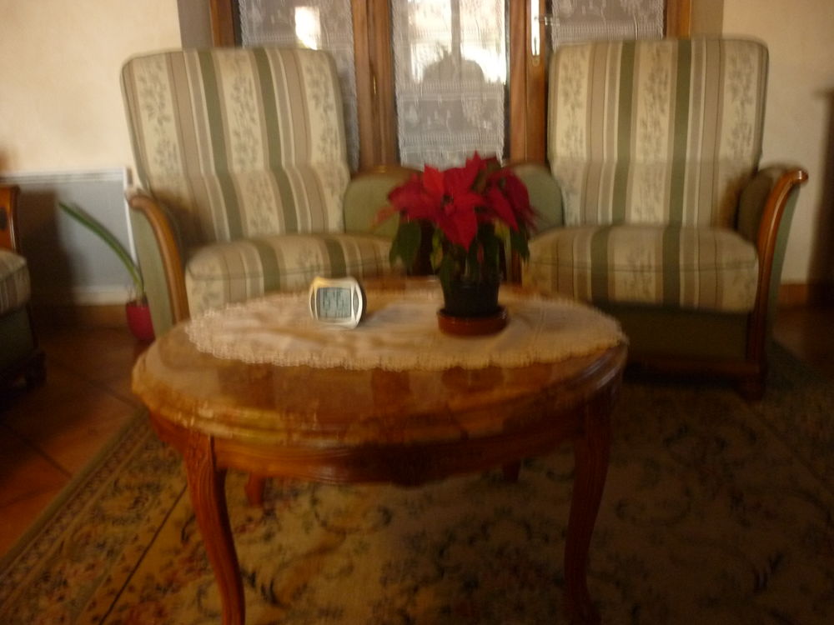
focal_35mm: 33
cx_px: 417
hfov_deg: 55.4
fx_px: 795
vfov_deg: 42.9
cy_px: 312
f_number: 2.8
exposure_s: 1/8
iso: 400
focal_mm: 5.5
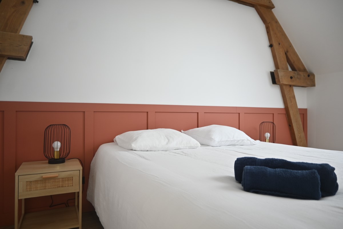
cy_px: 114
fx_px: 229
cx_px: 172
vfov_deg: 53.1
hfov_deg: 73.7
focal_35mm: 24
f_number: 3.5
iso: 160
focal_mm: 16
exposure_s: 1/100
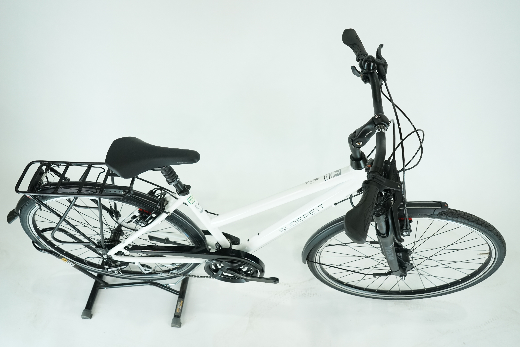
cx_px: 260
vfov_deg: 46.4
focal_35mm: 28
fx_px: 404
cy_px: 174
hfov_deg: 65.5
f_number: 6.3
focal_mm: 28
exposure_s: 1/200
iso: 1600
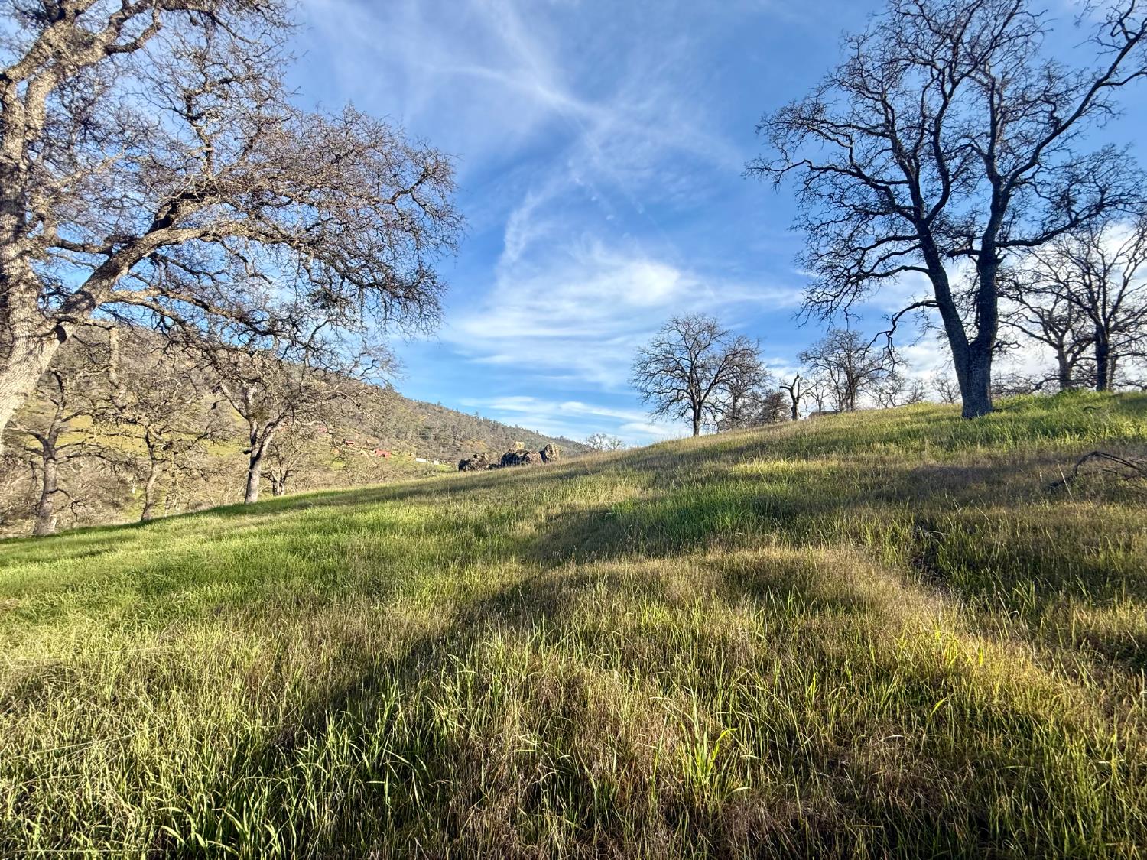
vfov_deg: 85.7
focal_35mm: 14
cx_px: 574
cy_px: 430
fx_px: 464
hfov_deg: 102.1
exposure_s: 1/644
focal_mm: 2.22
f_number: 2.2
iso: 64
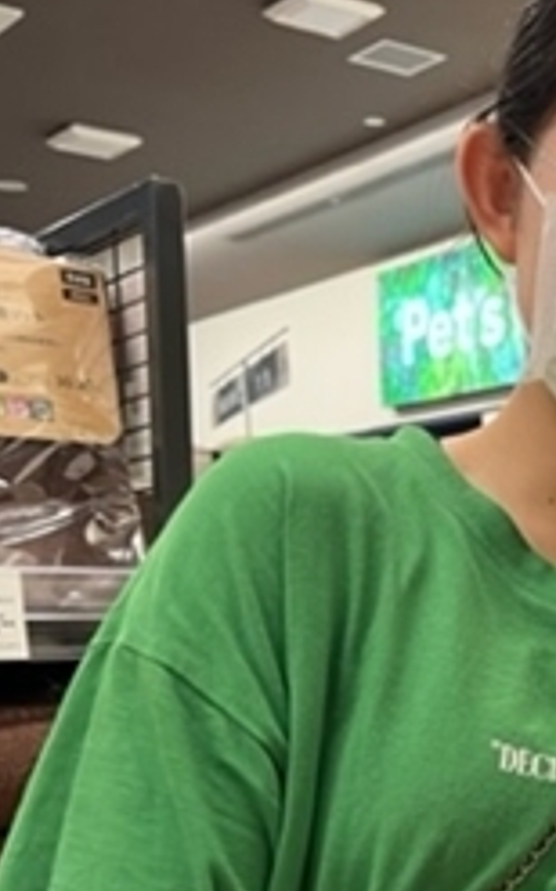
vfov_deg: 29.7
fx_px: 1627
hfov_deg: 17.9
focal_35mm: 67
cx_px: 751
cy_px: 758
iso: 80
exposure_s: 1/50
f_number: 1.6
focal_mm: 5.1
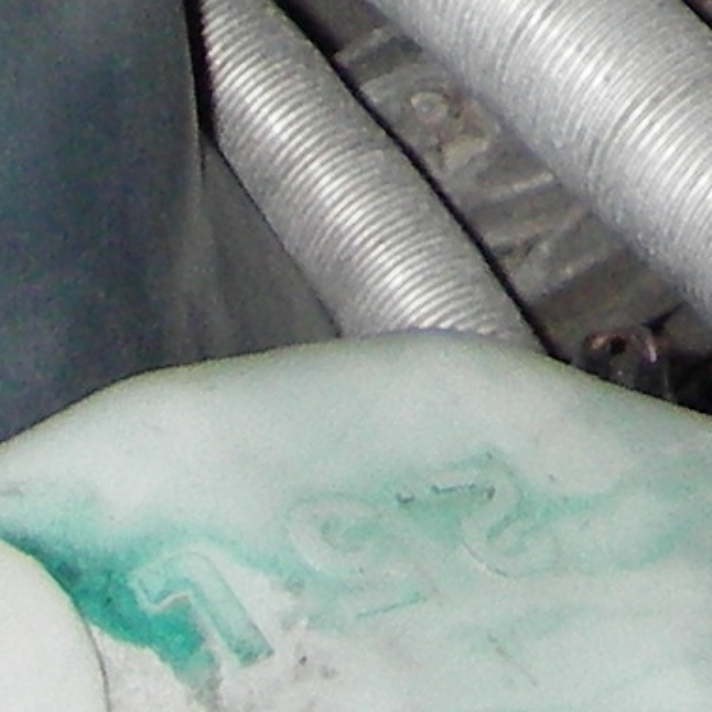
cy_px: -868
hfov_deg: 7.5
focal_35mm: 227
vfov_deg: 7.3
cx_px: 1133
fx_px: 5282
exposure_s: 1/30
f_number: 3.3
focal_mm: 6.3
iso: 100
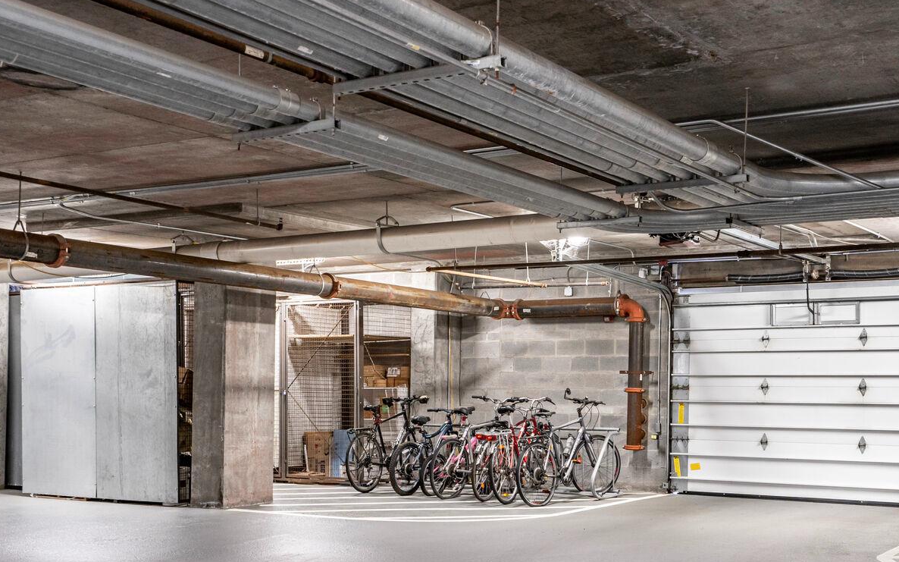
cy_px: 395
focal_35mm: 49
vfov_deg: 26.1
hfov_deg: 41.0
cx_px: 492
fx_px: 1200
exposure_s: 1/5
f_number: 8
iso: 800
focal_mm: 33
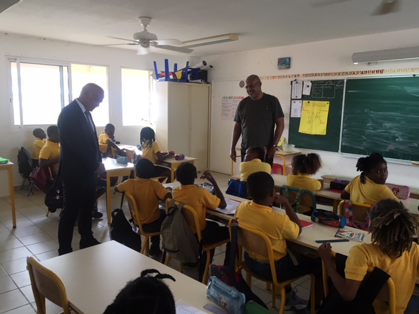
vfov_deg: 48.2
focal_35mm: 29
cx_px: 210
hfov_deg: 61.7
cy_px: 157
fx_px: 351
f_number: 2.2
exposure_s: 1/33
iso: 25
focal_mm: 4.15
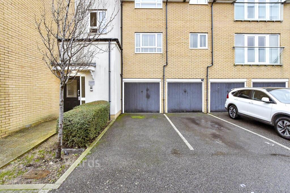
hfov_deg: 100.4
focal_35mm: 15
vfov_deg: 77.3
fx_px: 121
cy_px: 96
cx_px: 145
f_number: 6.3
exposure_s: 1/400
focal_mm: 10
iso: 5000
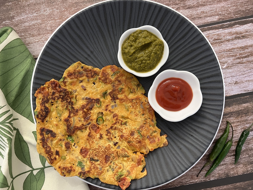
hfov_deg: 67.3
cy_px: 95
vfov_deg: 53.1
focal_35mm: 26
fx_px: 190
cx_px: 126
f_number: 1.5
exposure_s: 1/50
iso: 250
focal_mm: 5.7
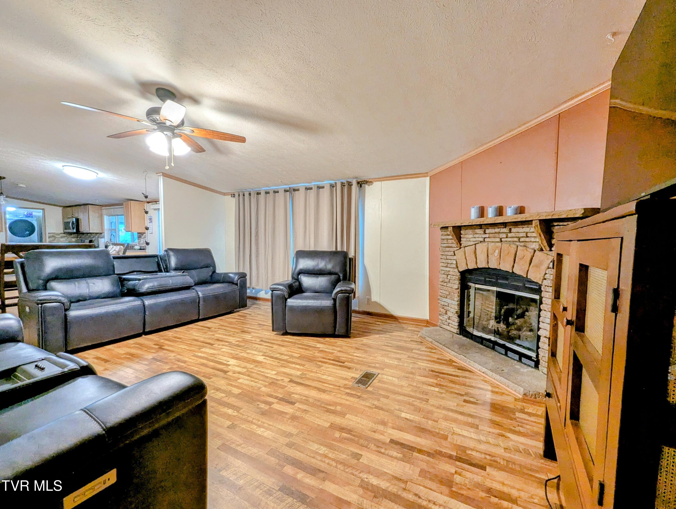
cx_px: 338
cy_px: 254
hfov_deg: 106.1
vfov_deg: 90.0
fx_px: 254
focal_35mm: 13
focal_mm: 1.95
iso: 240
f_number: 2.2
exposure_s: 1/24
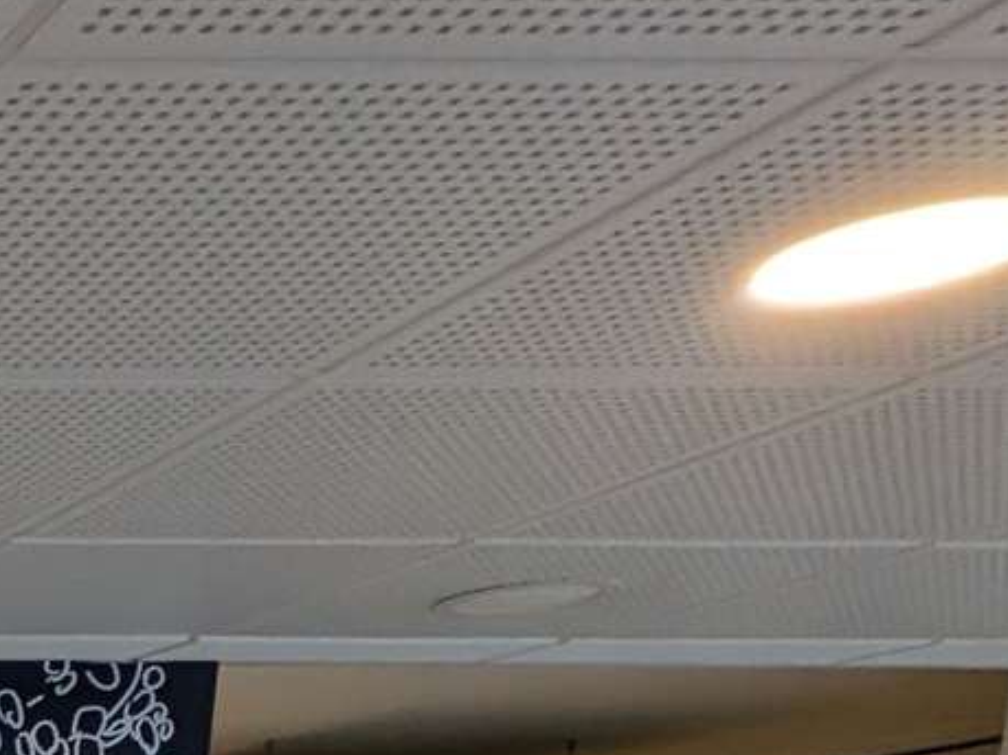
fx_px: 1688
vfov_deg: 19.3
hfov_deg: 19.7
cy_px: 1343
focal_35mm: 58
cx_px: -966
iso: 125
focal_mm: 1.95
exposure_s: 1/50
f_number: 2.2
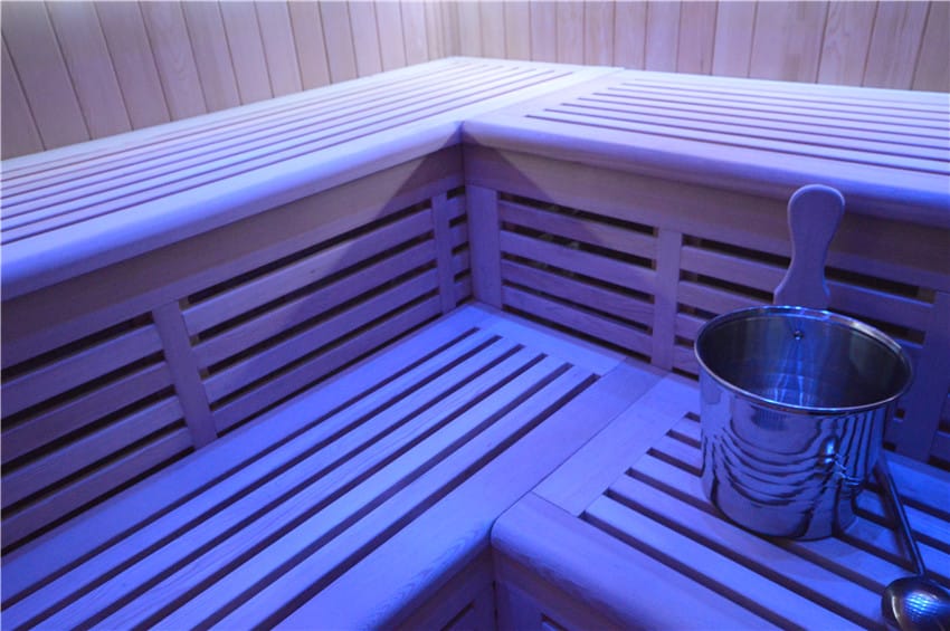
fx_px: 712
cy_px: 316
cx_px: 475
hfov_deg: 67.4
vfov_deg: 47.8
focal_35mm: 27
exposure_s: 1/6
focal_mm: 18
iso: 3200
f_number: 5.6
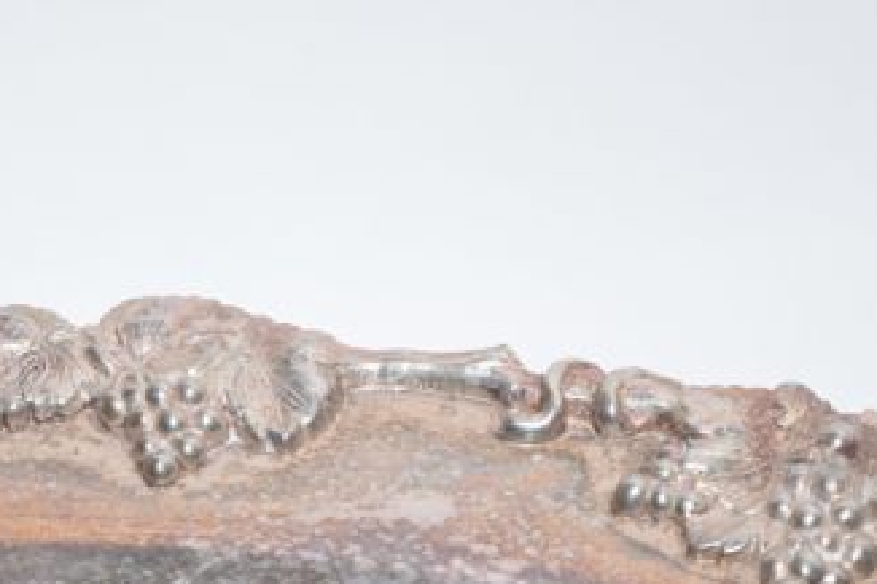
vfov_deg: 8.4
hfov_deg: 12.7
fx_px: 3944
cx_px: 229
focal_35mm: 162
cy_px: 488
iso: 800
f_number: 5.6
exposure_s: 1/125
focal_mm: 55
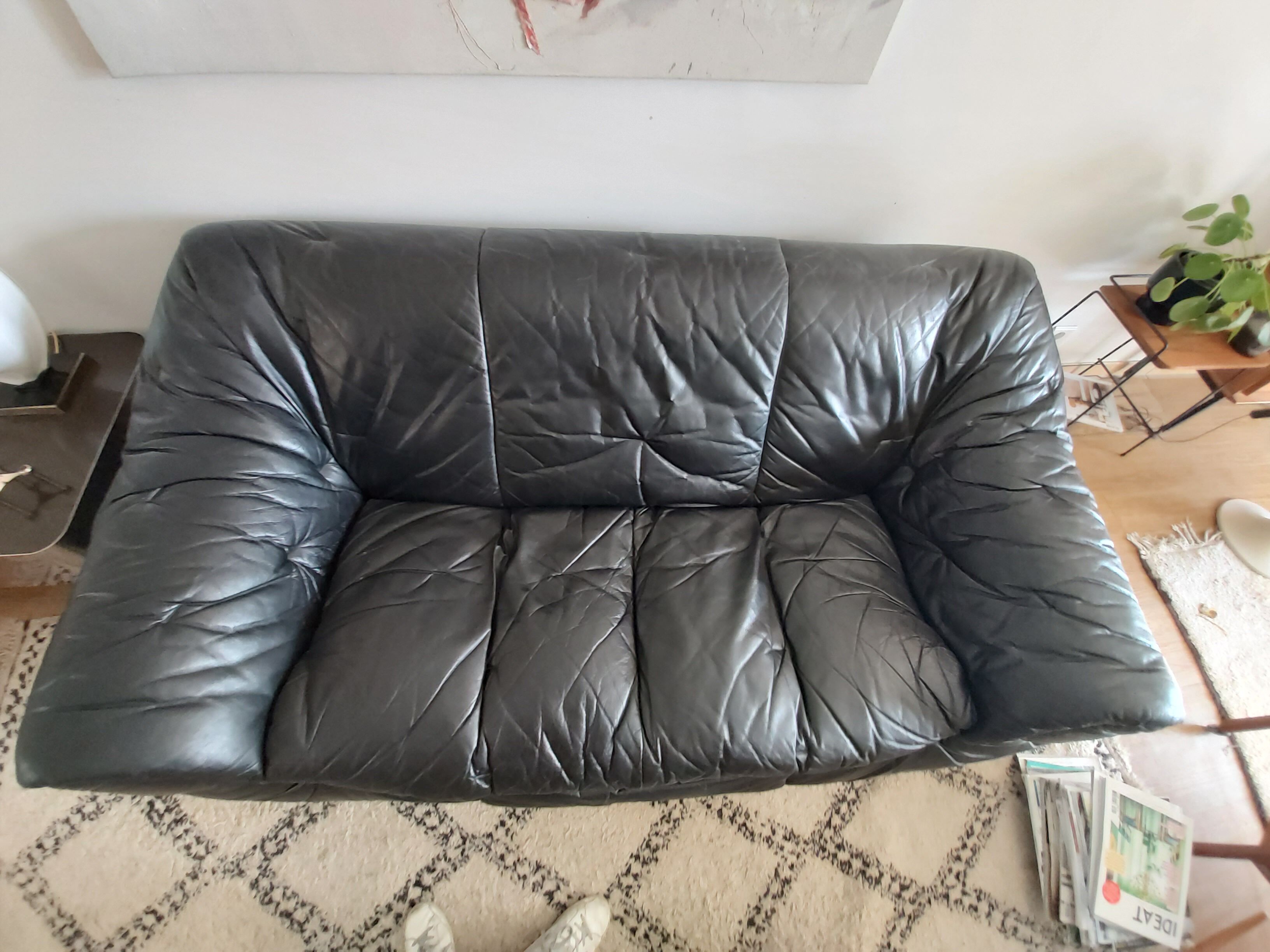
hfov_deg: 110.5
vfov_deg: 94.5
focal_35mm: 12
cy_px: 476
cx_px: 635
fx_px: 440
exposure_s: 1/33
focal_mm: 1.42
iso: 200
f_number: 2.2
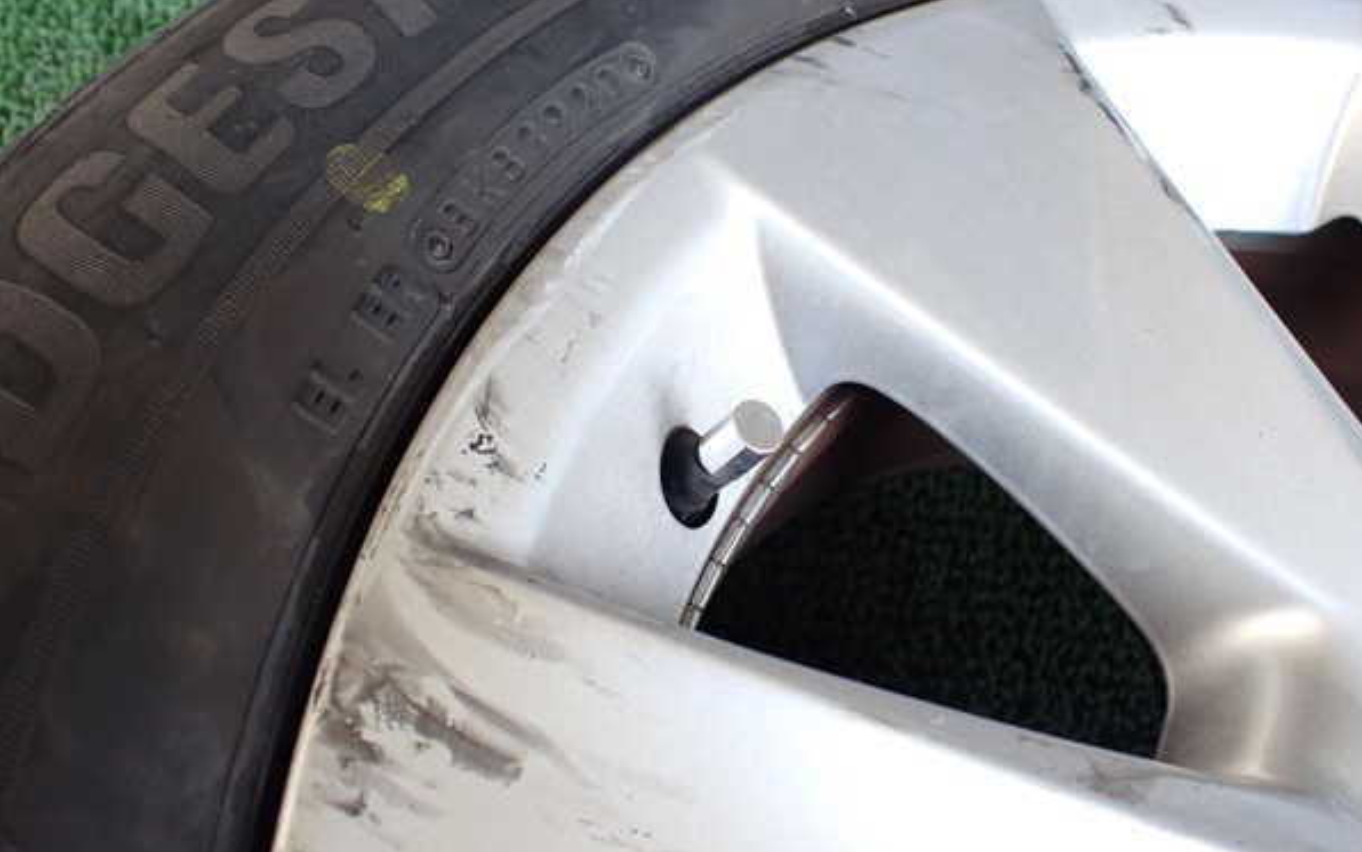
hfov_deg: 59.6
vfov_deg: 39.5
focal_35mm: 32
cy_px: 423
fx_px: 1188
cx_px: 683
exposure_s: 1/125
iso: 250
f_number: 2.3
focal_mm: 5.4
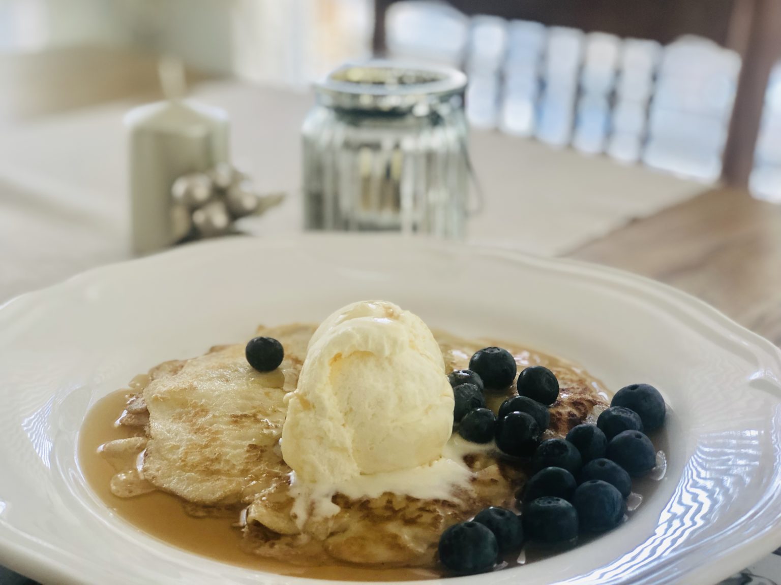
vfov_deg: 25.7
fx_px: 1286
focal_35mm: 57
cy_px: 292
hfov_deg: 33.8
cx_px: 390
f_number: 2.8
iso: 20
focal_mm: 6.6
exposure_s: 1/30
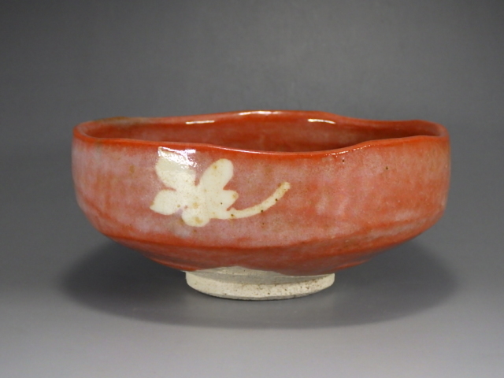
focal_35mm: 77
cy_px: 189
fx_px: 1121
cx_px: 252
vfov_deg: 19.1
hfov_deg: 25.3
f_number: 4.8
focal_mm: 13.7
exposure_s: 1/60
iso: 400
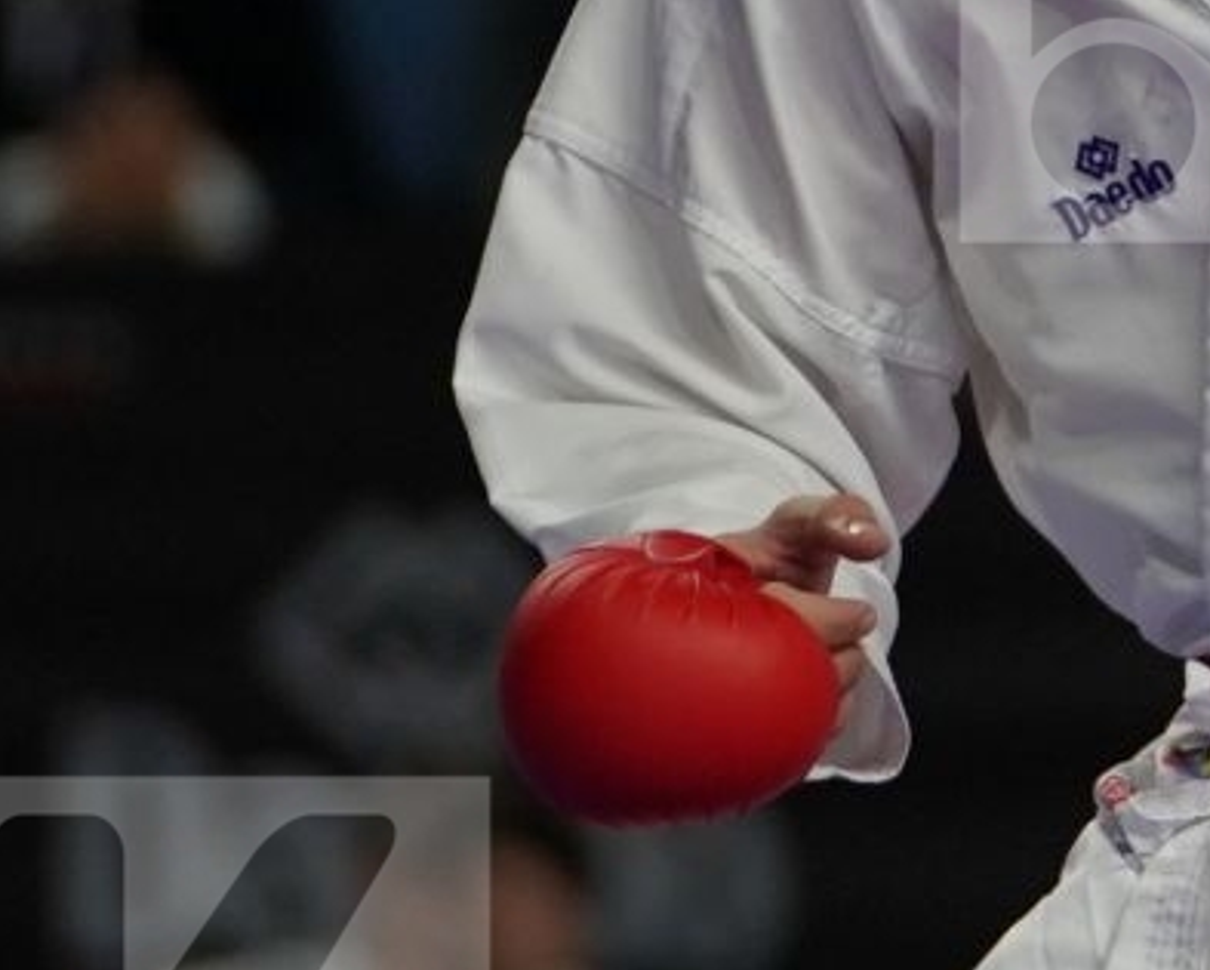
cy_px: -37
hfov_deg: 1.8
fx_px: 37881
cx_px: 2291
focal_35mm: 1057
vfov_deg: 1.5
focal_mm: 164
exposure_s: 1/1000
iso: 800
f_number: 2.8
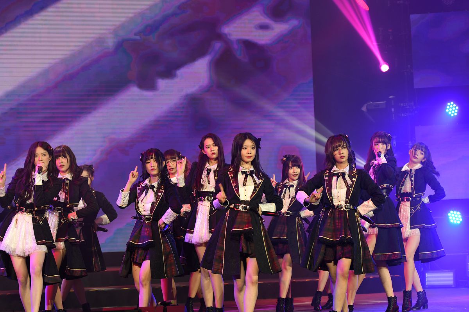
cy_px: 156
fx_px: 1368
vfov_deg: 13.0
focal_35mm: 105
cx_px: 234
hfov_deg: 19.5
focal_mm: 70
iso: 250
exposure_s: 1/250
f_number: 2.8
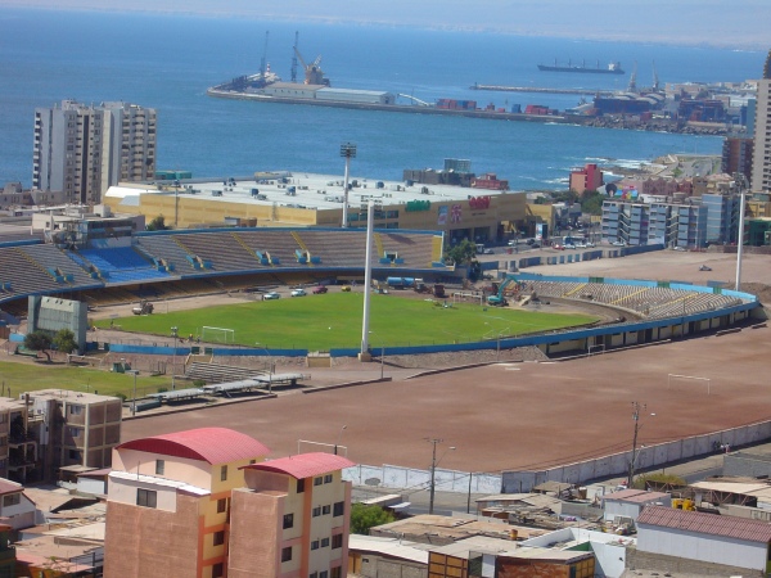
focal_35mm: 105
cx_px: 386
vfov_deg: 14.1
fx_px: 2339
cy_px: 289
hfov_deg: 18.7
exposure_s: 1/400
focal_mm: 17.4
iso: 80
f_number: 5
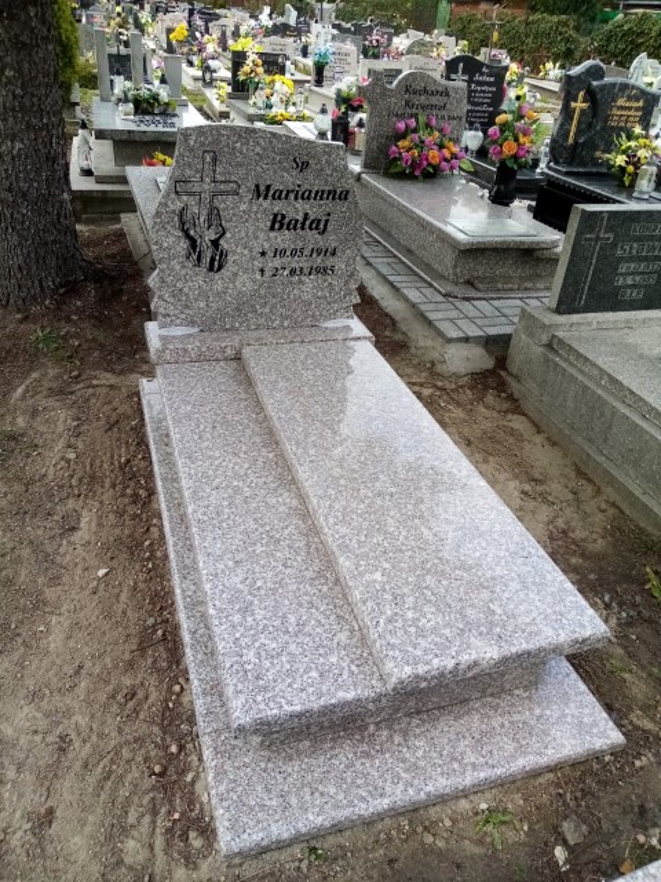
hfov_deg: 53.1
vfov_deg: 67.3
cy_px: 441
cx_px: 330
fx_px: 662
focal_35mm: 26
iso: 105
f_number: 1.8
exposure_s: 1/314
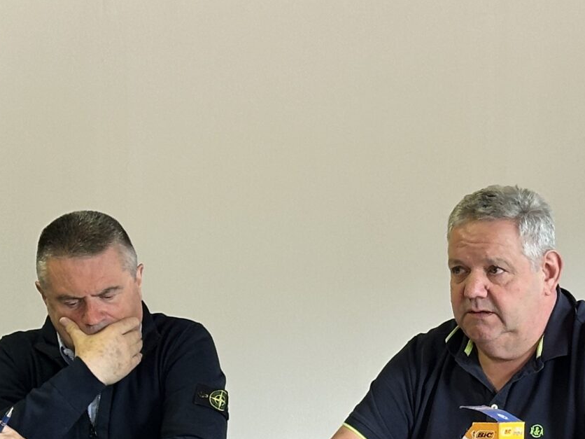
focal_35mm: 147
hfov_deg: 13.3
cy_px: 412
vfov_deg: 10.0
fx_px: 2484
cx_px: 505
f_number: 1.78
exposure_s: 1/50
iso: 64
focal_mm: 6.86
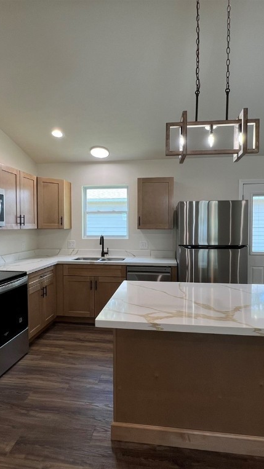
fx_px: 237
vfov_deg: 89.6
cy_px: 235
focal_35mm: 19
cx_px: 134
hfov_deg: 58.3
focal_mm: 1.57
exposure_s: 1/120
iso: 80
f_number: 1.8
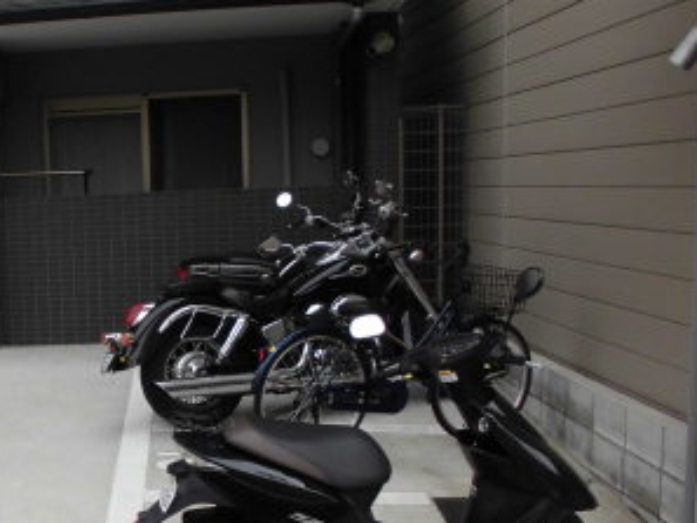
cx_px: -9
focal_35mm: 56
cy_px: 371
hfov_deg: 31.6
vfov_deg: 25.9
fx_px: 1128
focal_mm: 4.6
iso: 100
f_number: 3.5
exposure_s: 1/250
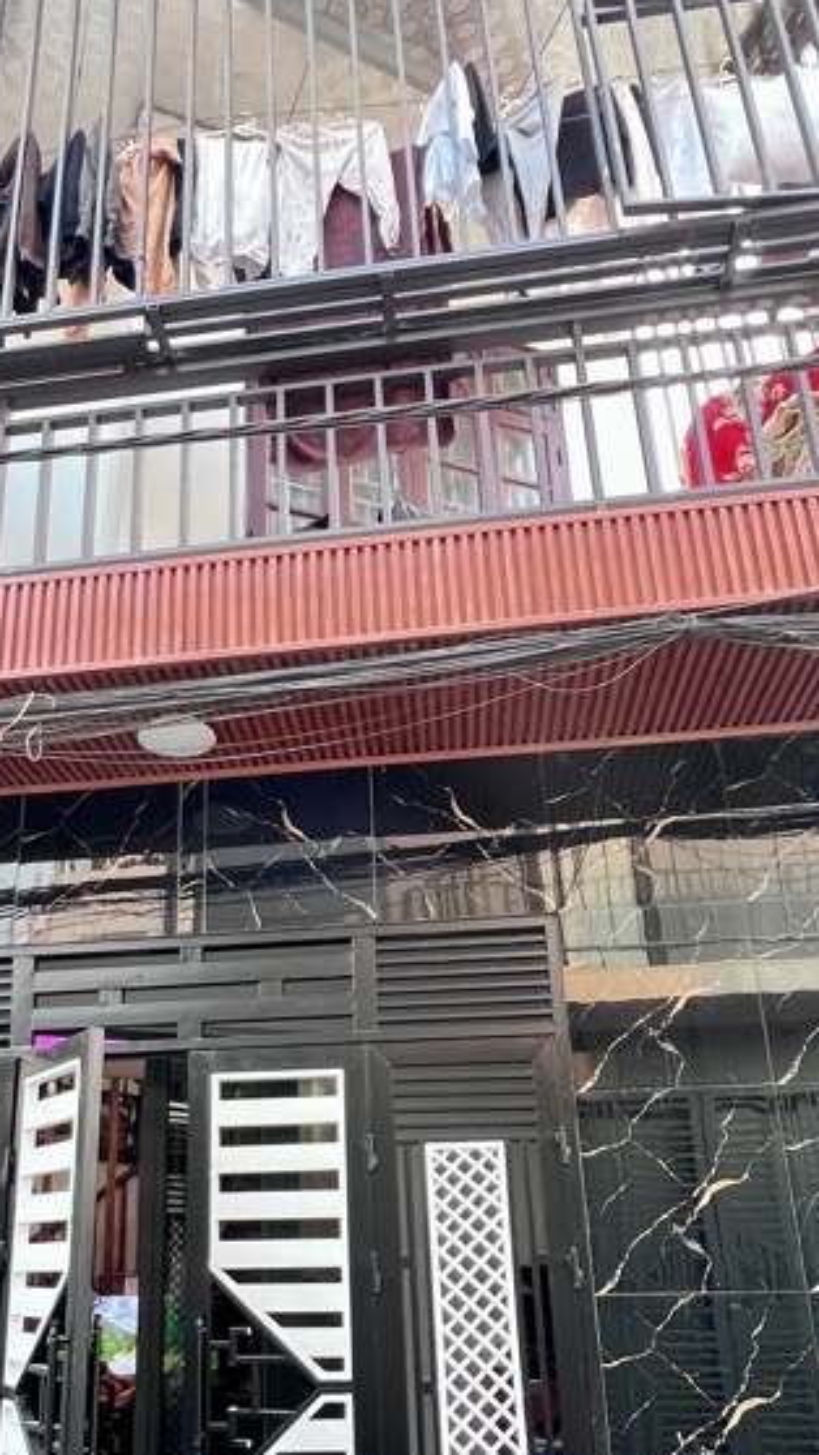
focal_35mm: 26
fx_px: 1003
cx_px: 303
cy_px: 910
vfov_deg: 70.7
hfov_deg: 44.0
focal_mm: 1.57
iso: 250
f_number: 1.8
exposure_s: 1/83
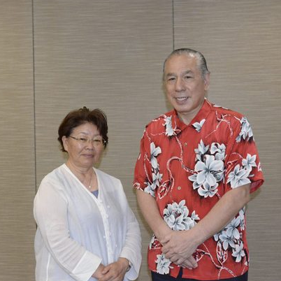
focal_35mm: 52
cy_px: 138
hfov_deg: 32.6
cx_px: 106
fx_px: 478
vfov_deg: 32.8
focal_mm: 40
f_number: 8
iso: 6400
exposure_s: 1/250
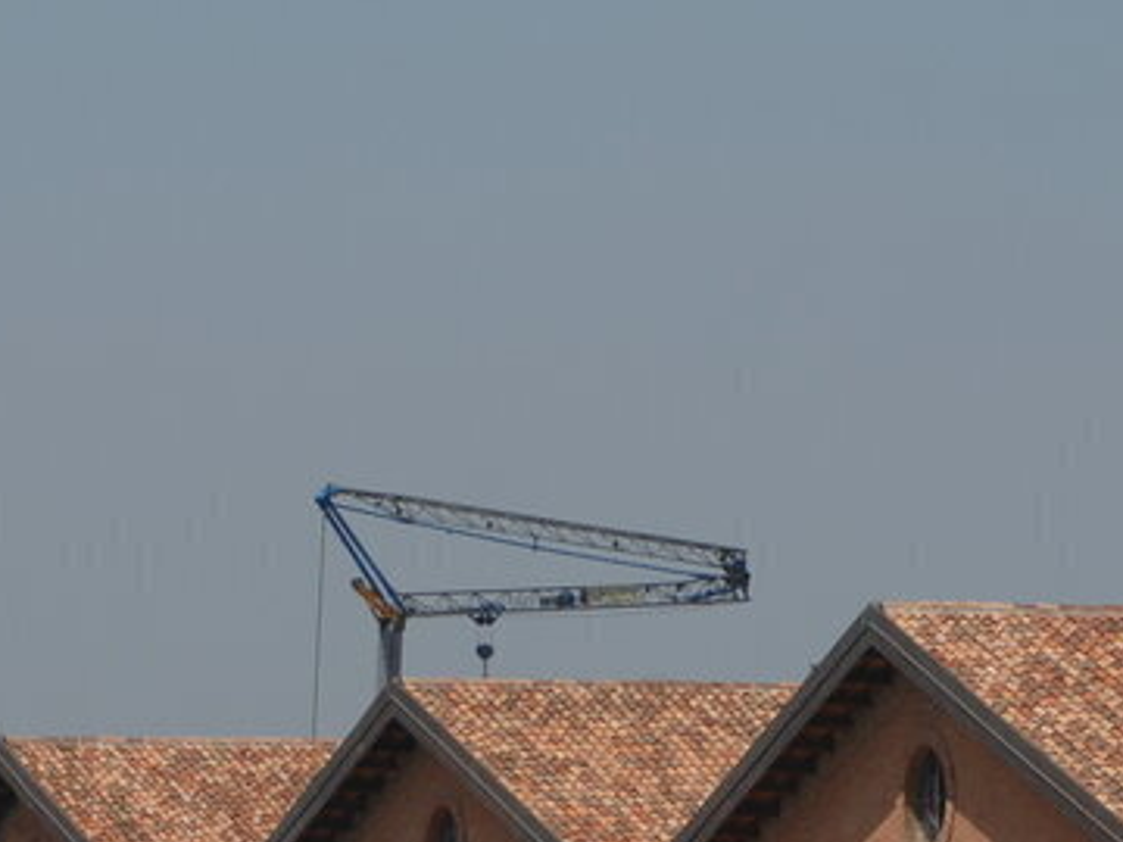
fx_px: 11257
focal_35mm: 347
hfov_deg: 5.7
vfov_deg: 4.3
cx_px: 998
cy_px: 967
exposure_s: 1/400
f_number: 8
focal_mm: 80
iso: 100
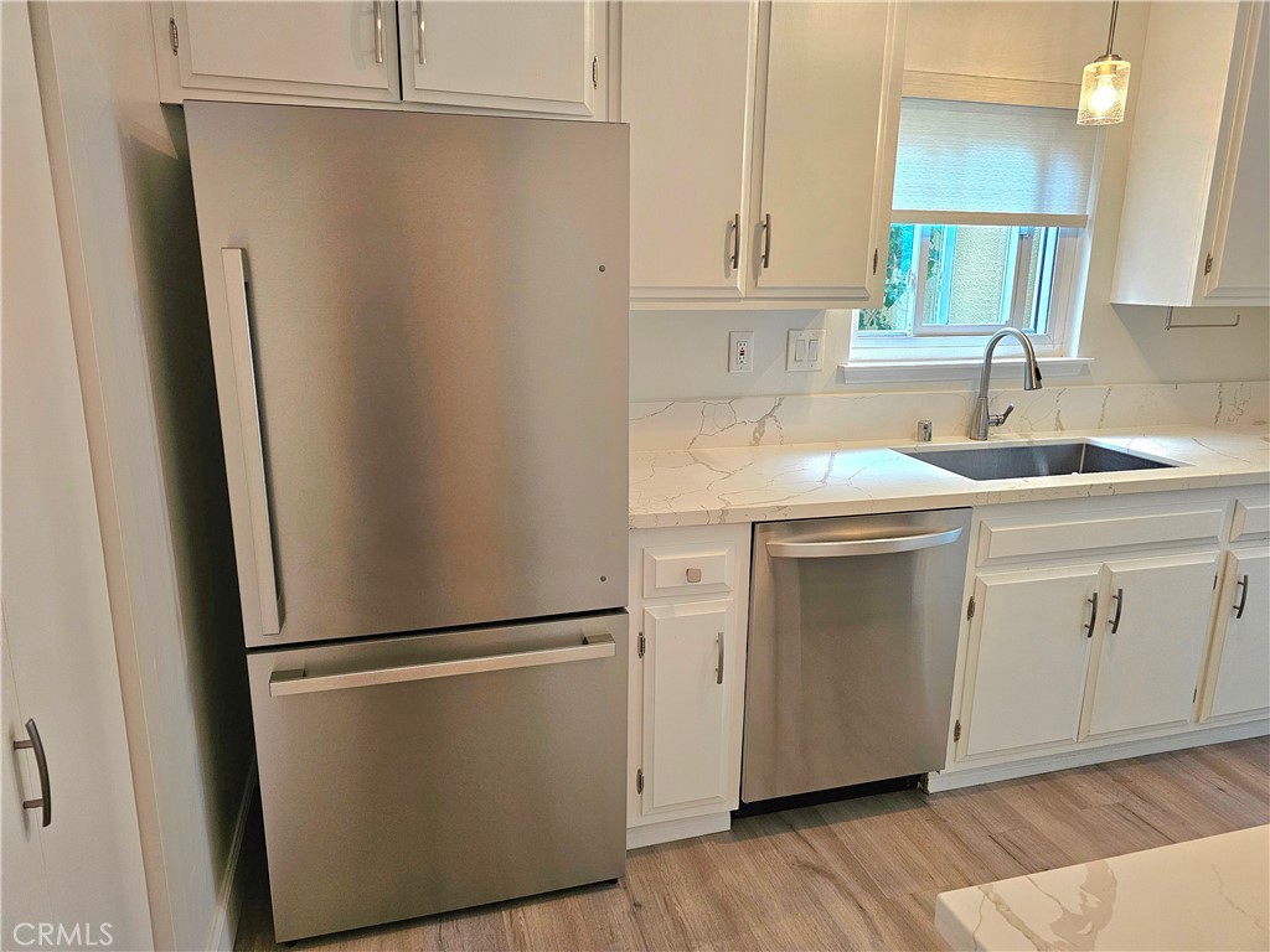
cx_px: 635
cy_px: 476
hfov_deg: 73.9
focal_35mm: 23
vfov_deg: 58.9
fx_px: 844
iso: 400
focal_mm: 6.3
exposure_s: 1/120
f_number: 1.7
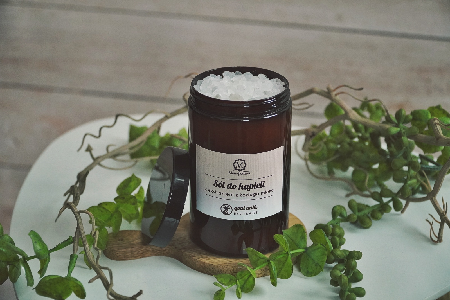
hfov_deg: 27.0
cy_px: 150
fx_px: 938
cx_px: 225
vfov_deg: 18.2
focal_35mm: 75
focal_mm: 50
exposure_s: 1/160
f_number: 4
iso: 3200
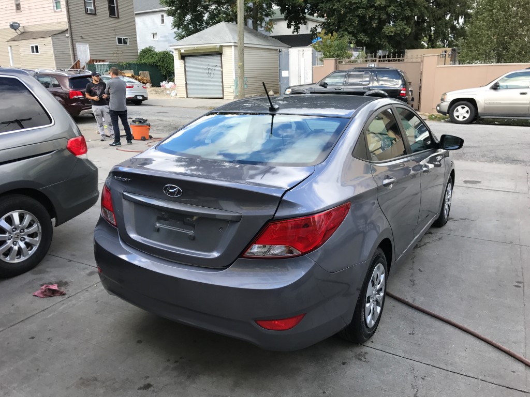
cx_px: 265
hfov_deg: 63.4
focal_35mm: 28
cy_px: 198
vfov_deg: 49.7
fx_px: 429
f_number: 1.8
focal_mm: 3.99
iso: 20
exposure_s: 1/634
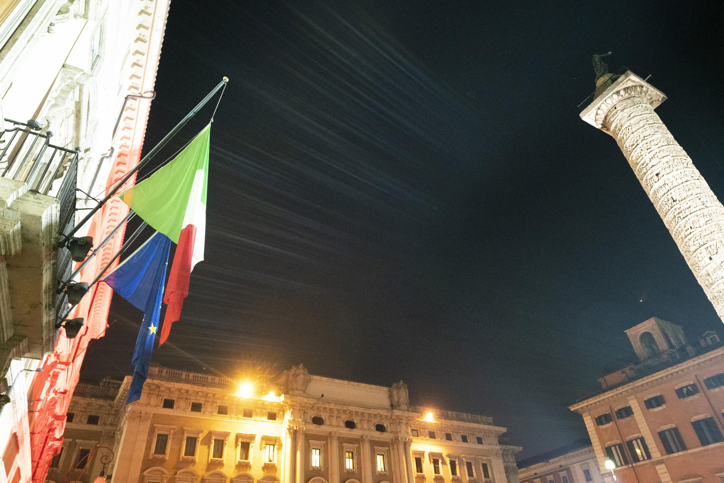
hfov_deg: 76.1
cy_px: 242
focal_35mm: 23
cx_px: 362
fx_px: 463
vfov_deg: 55.1
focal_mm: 23
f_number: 4
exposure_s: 1/50
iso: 20000
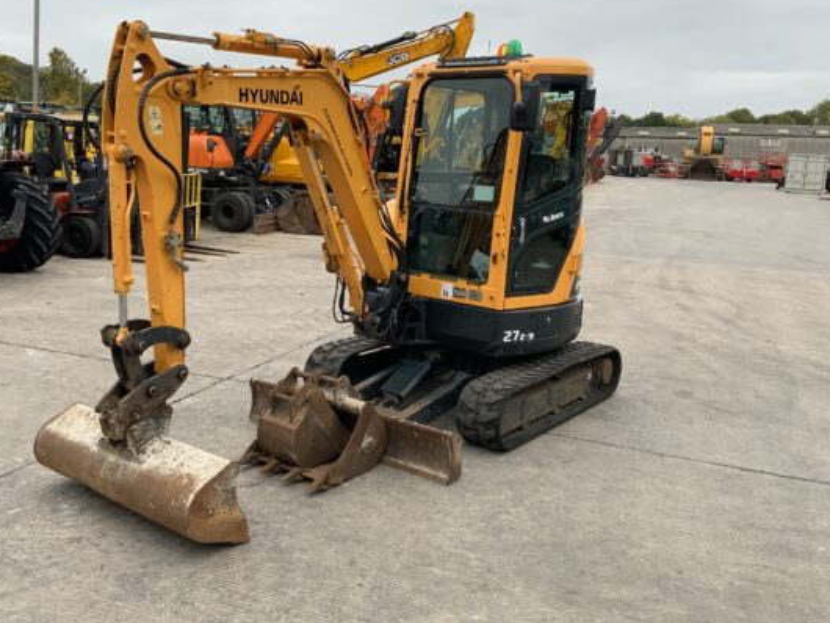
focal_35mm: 35
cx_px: 377
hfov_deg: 52.5
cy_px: 277
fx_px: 840
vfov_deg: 40.7
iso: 16
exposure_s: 1/299
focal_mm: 3
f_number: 1.8
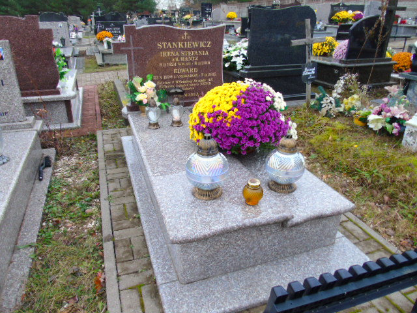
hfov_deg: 69.4
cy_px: 156
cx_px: 208
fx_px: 301
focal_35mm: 25
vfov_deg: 54.9
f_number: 3.4
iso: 100
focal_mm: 4.4
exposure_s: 1/30
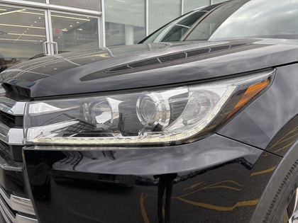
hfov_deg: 67.3
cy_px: 112
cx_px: 149
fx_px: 224
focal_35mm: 26
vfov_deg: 53.1
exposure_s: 1/361
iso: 50
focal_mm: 5.96
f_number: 1.6
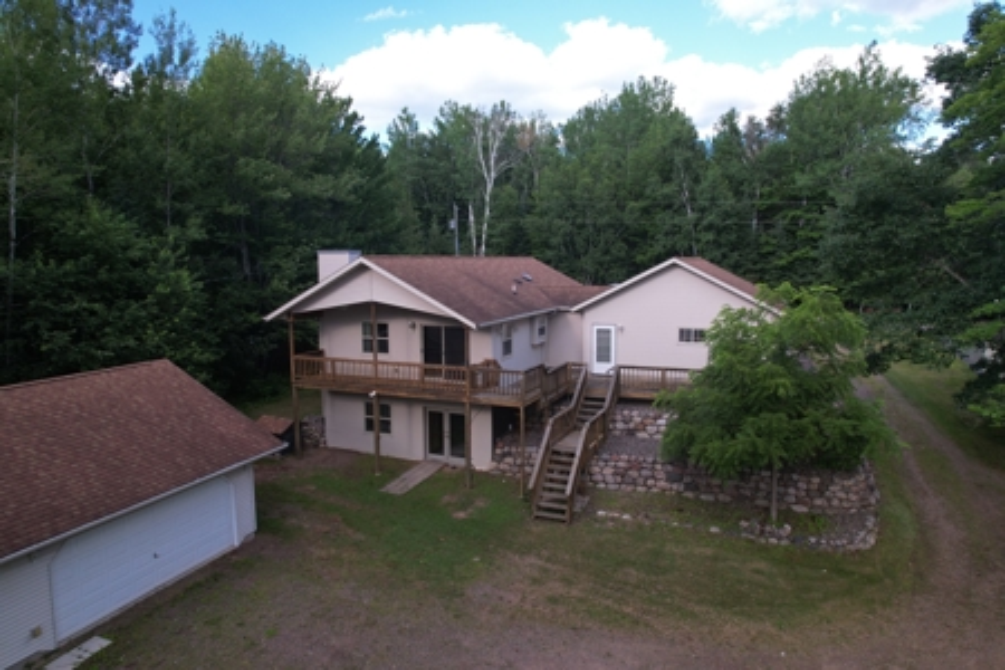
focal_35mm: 22
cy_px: 335
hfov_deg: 78.6
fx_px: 614
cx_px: 502
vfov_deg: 57.2
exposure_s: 1/15
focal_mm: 8.38
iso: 110
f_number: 2.8
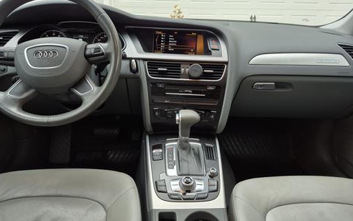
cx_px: 173
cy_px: 107
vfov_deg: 49.3
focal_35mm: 25
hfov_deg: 72.5
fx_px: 241
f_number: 1.8
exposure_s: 1/180
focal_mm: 5.4
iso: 125
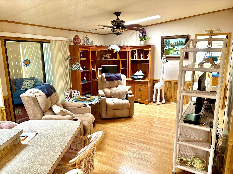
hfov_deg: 67.3
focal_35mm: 26
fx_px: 175
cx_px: 116
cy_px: 87
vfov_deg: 53.1
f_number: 1.6
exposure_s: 1/60
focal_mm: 5.96
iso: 250
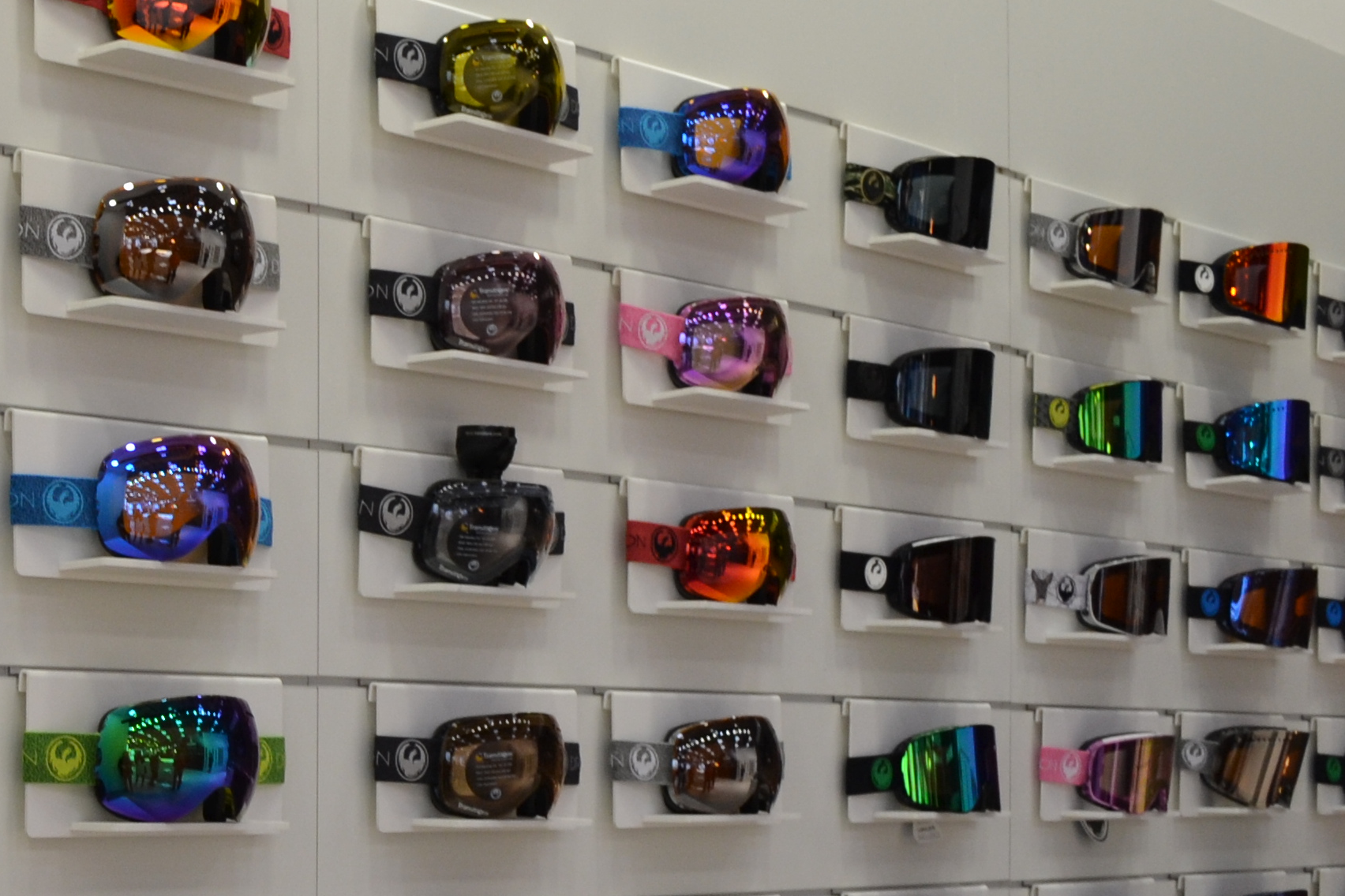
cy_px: 732
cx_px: -174
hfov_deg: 25.5
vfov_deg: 18.5
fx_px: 2727
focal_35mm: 73
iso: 400
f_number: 4
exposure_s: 1/60
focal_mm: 18
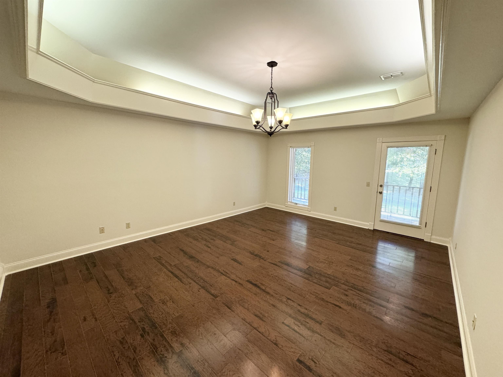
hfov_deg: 102.1
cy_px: 188
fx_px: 203
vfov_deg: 85.7
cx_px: 252
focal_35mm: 14
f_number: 2.2
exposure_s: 1/120
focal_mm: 2.22
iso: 250
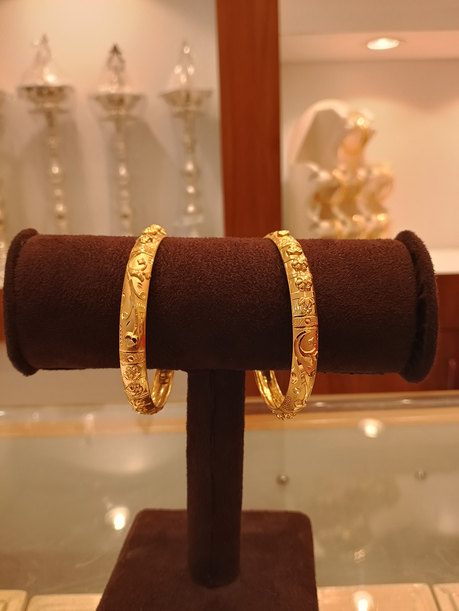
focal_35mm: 27
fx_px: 477
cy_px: 306
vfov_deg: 65.3
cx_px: 230
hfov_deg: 51.4
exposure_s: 1/100
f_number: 1.8
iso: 64
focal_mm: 3.61
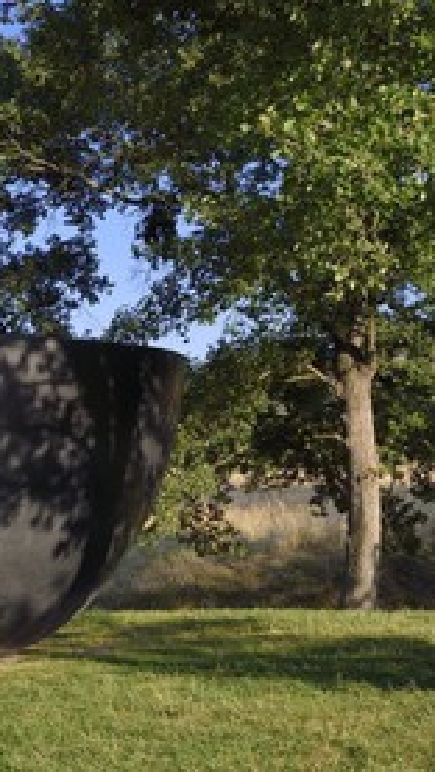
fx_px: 1434
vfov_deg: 30.1
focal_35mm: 70
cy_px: 385
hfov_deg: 17.2
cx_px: 218
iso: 200
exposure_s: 1/250
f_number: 11
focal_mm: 44
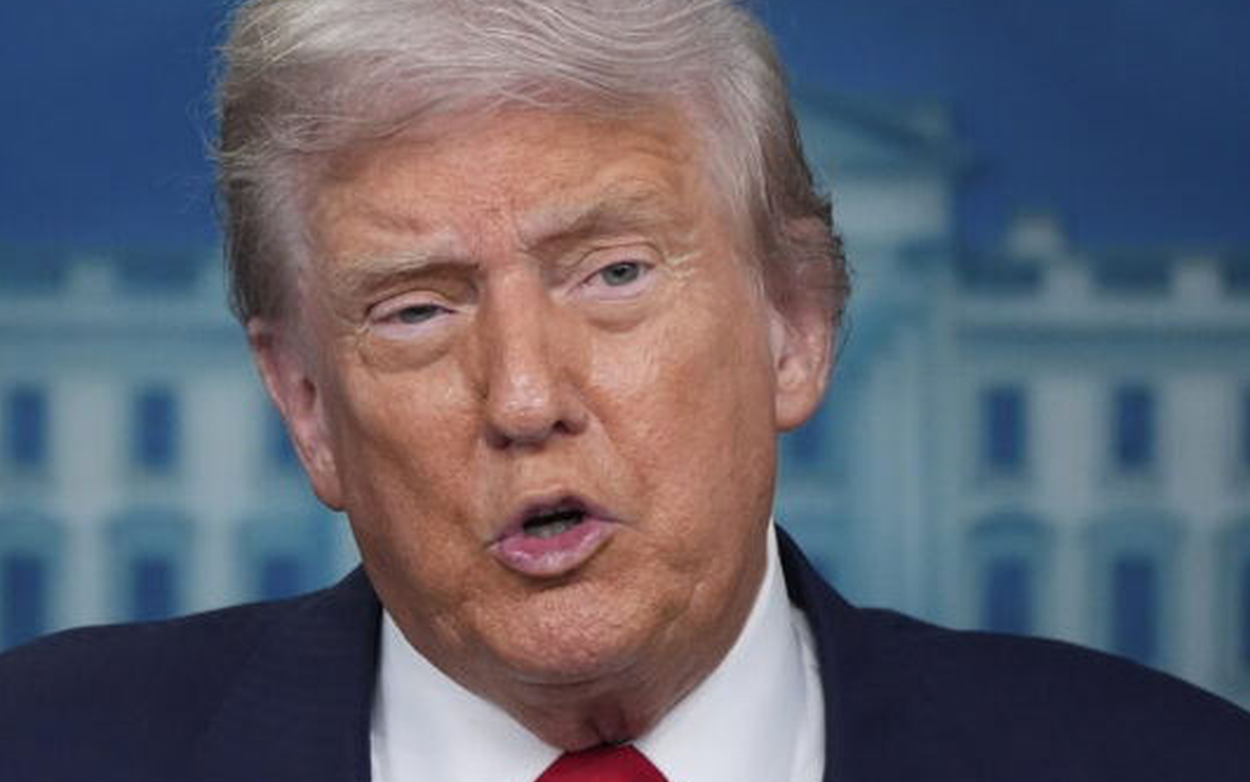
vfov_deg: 1.8
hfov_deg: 2.9
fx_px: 25084
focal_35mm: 736
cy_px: 397
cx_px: 543
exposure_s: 1/500
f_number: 5.6
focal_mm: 400
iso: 4000
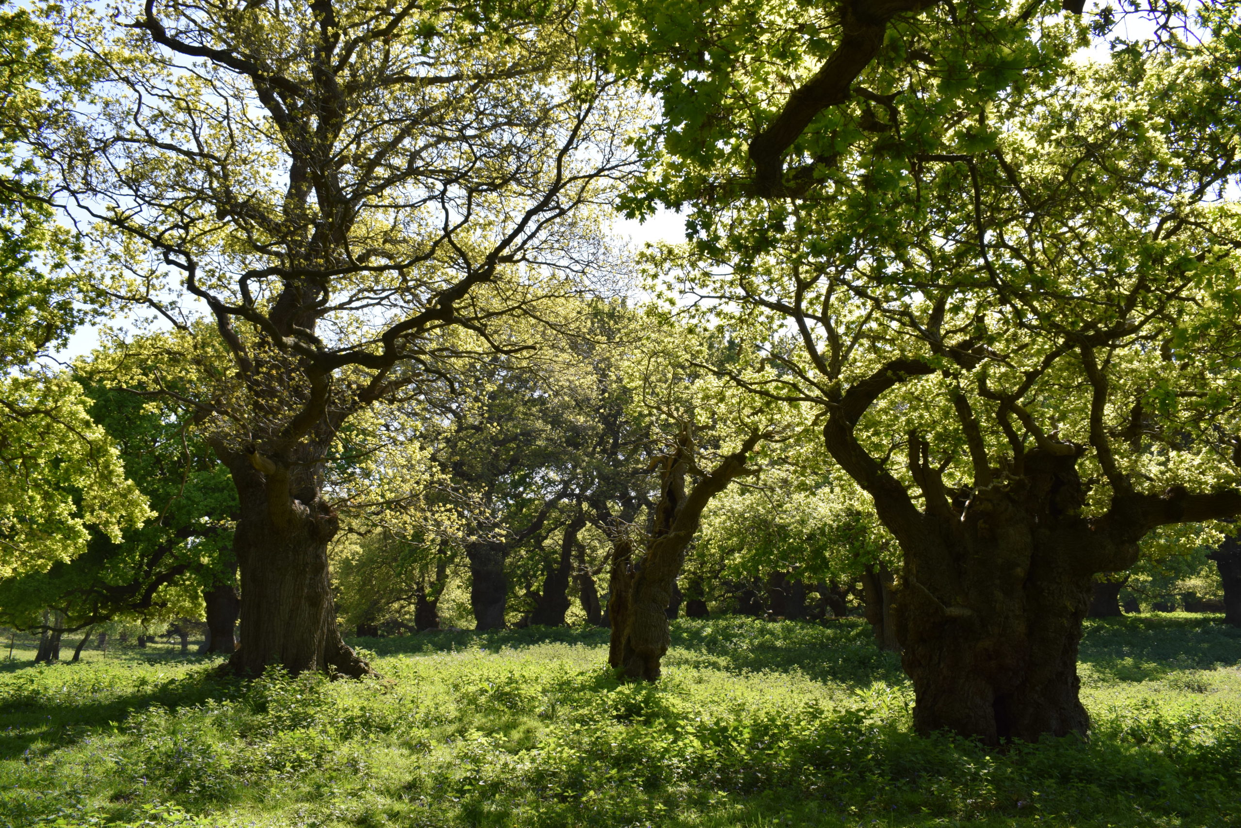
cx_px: 620
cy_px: 414
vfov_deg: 41.7
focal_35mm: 32
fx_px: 1086
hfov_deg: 59.5
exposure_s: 1/250
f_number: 8
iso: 250
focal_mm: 21
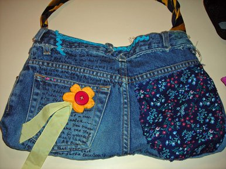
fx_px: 248
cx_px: 113
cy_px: 84
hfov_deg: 49.0
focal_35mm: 38
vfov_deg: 37.7
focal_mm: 6.3
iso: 50
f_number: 3.2
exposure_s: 1/60.1
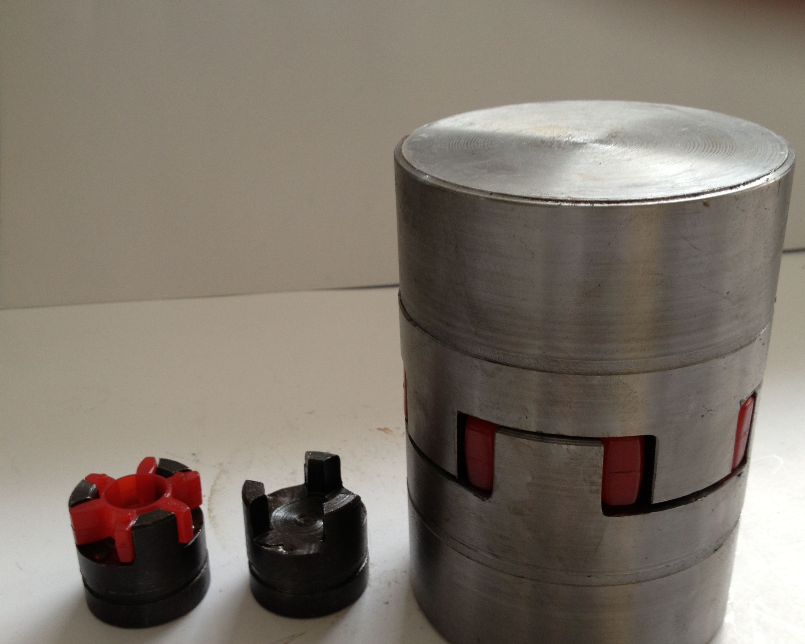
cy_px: 360
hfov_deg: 43.8
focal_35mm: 42
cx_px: 430
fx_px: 1001
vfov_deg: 35.6
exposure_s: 1/20
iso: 64
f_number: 2.4
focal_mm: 4.28
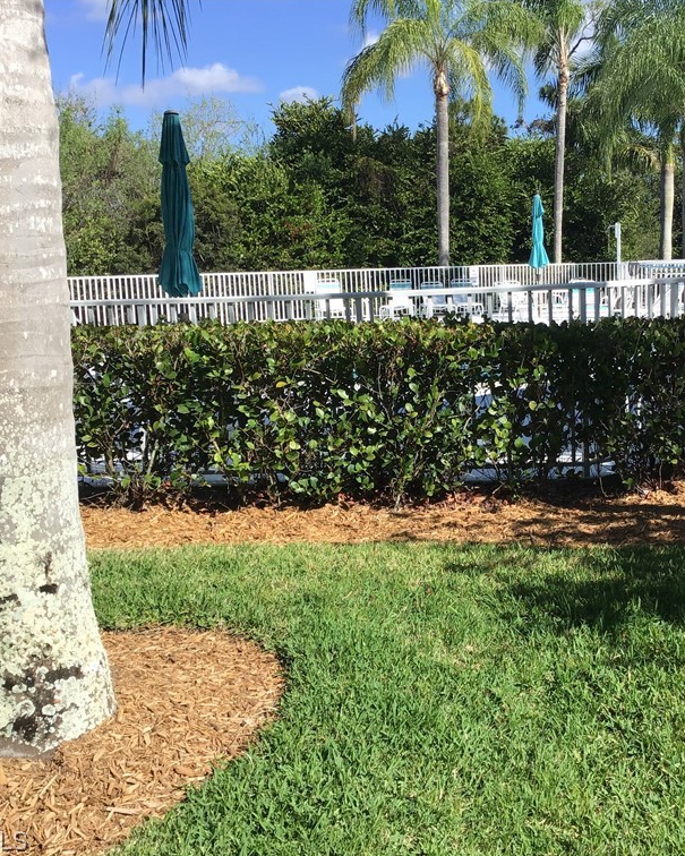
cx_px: 469
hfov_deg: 36.0
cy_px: 431
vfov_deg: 44.8
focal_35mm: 41
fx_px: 1039
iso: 25
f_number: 2.4
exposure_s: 1/895
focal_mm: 3.3
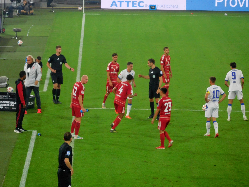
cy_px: 94
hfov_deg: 6.2
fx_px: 2302
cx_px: 124
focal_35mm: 320
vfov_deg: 4.6
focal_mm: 57.1
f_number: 5.9
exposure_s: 1/80
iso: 400
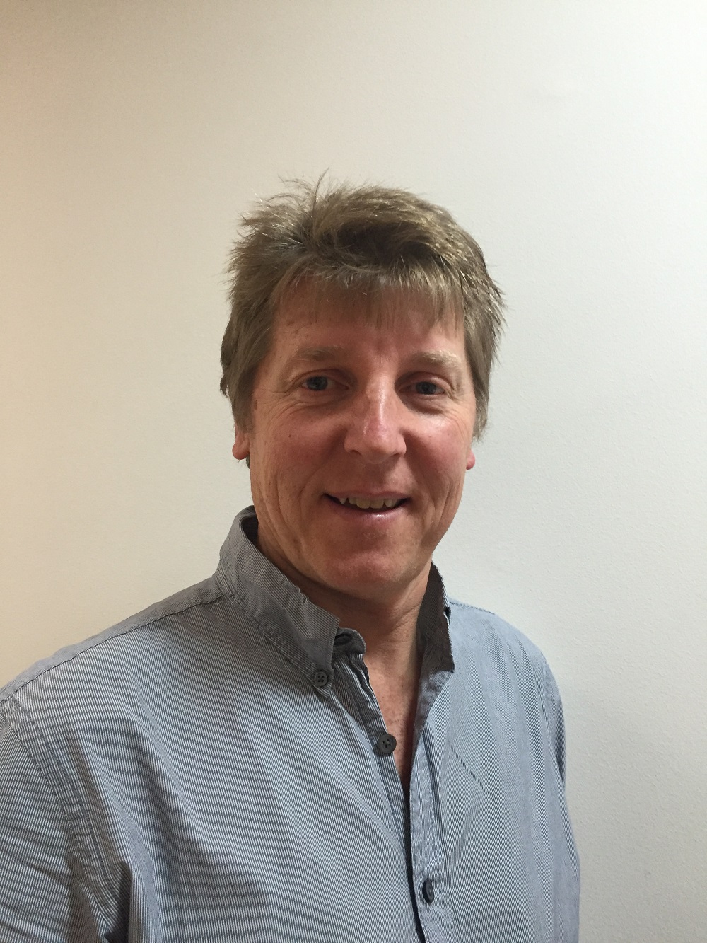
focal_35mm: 29
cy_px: 472
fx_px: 790
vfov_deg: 61.7
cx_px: 354
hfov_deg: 48.2
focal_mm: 4.15
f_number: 2.2
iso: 200
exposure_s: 1/33
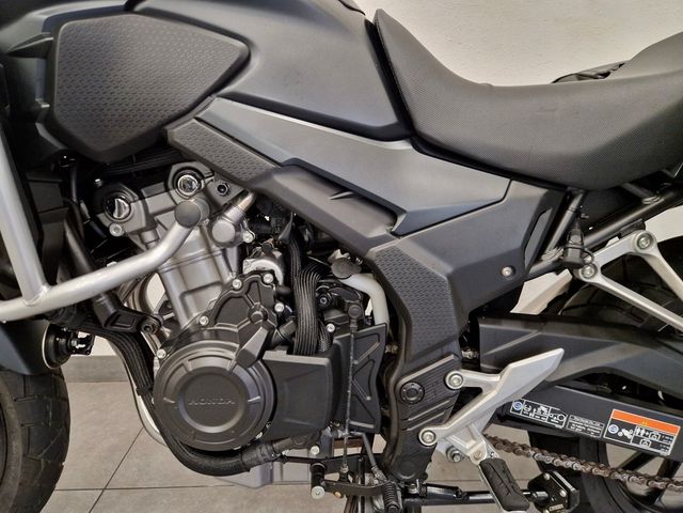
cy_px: 256
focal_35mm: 23
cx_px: 342
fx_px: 454
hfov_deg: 73.9
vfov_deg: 58.9
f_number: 1.8
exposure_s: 1/50
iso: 640
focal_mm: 5.4
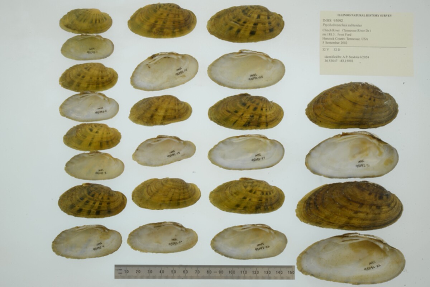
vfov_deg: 22.6
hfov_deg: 33.4
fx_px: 717
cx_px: 215
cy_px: 144
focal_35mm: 60
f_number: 32
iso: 100
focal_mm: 60
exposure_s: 1/10
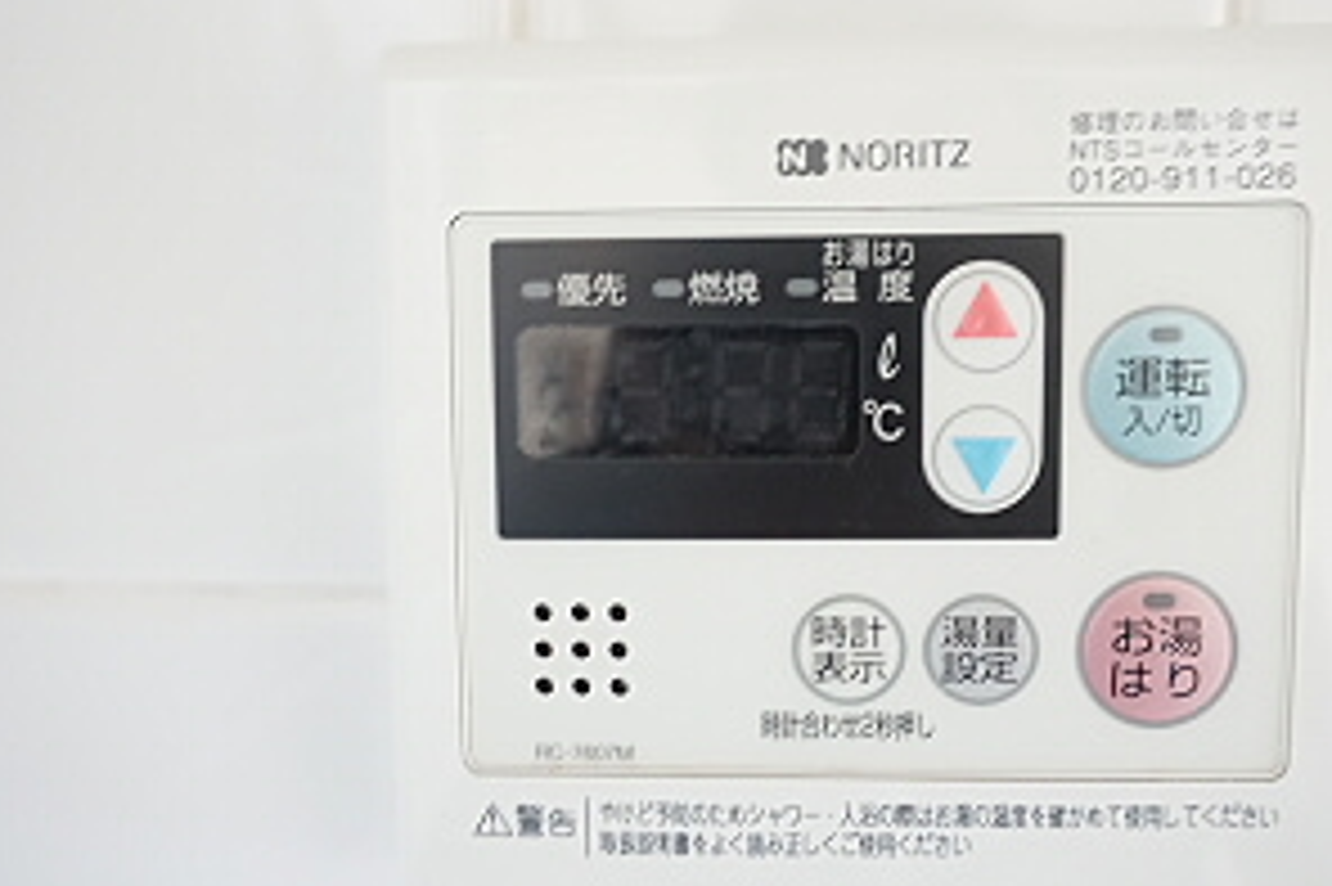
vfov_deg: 38.8
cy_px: 470
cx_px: 700
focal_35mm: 34
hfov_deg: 55.8
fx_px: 1257
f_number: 3.5
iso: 3200
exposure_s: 1/60
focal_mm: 16
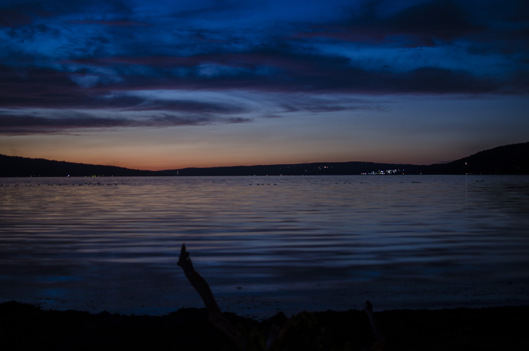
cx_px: 264
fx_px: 770
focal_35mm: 52
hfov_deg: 37.9
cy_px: 176
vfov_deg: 25.6
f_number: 1.8
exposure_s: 1/2
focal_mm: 35
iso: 100
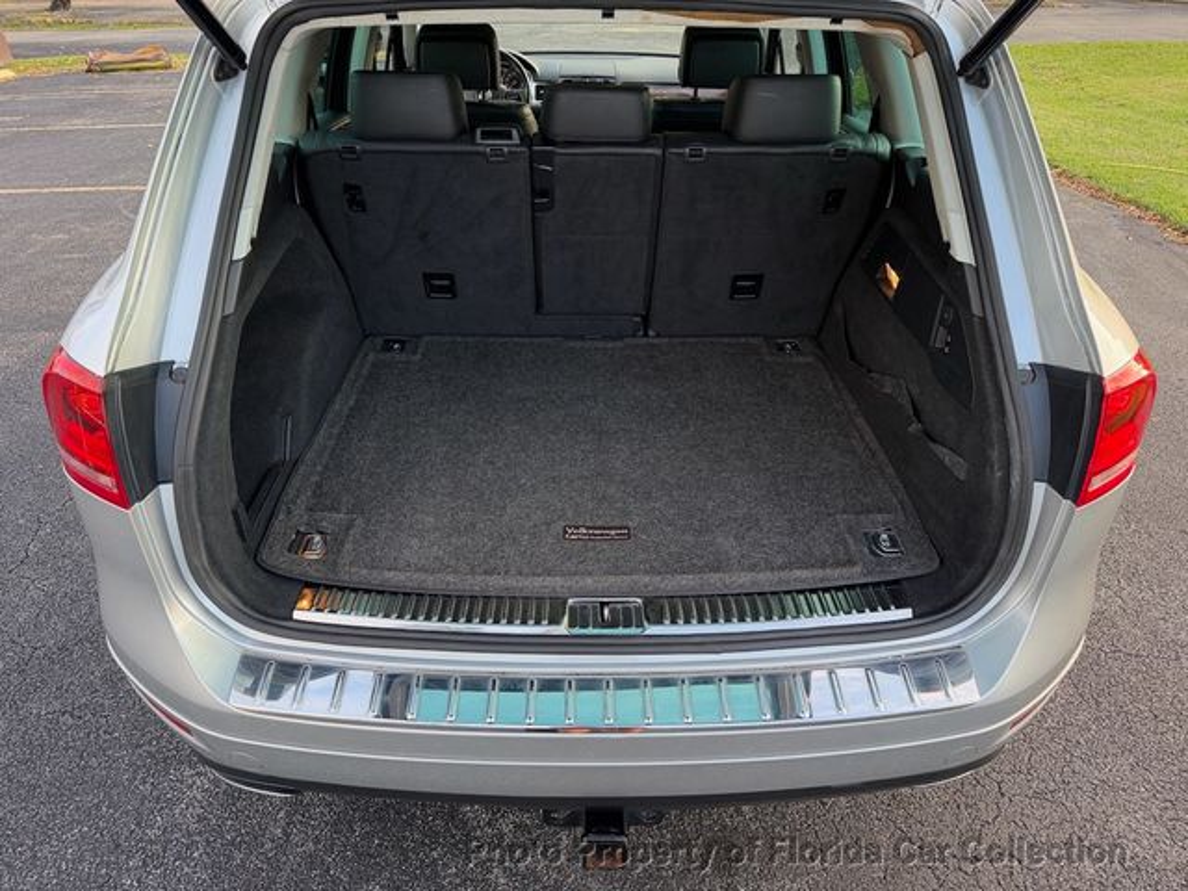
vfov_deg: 56.8
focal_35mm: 24
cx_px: 594
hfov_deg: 71.6
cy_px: 446
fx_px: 824
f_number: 1.78
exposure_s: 1/179
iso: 125
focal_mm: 6.76
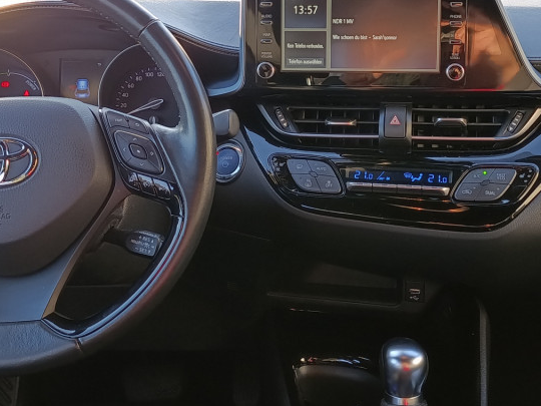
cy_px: 104
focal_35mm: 55
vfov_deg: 26.2
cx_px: 308
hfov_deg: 34.9
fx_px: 860
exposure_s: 1/100
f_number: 1.65
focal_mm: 6.11
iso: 180
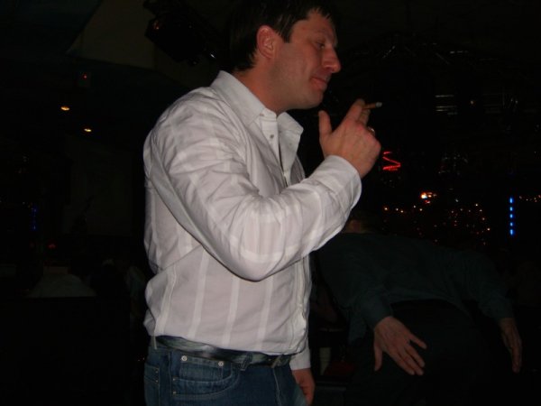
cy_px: 203
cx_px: 270
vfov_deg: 37.7
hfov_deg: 49.0
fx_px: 594
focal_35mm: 38
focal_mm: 7.9
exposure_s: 1/60
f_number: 2.8
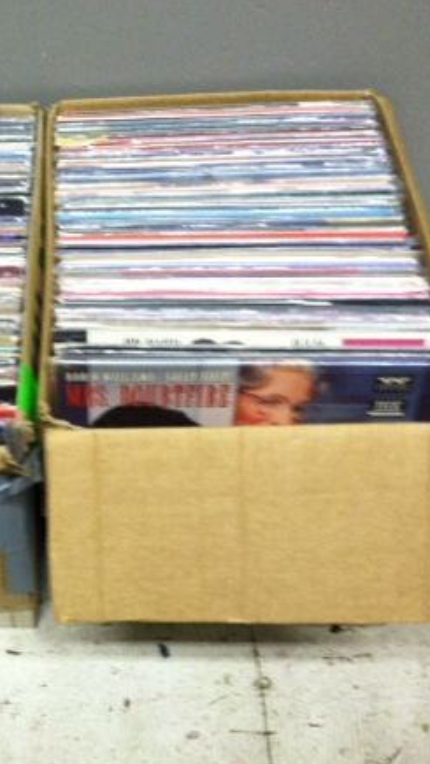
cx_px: -2
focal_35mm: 56
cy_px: 390
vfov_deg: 37.2
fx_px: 1134
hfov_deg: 20.8
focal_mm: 3.85
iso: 125
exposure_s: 1/15
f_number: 2.8
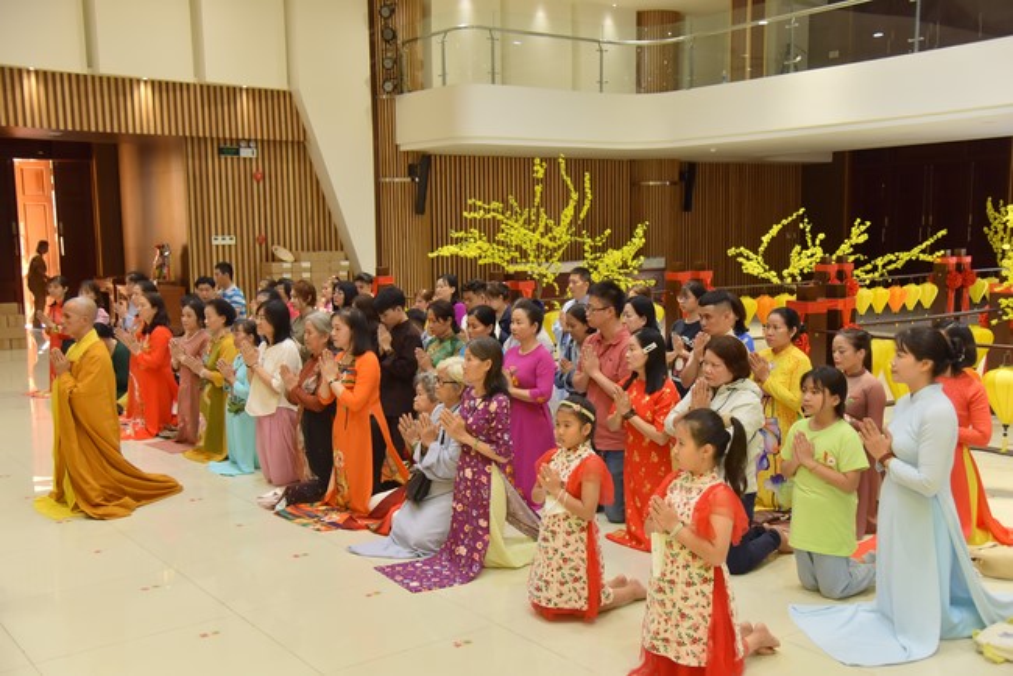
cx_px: 506
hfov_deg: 50.7
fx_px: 1070
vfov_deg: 35.1
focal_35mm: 38
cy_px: 338
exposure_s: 1/125
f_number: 4.5
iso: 800
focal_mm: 38
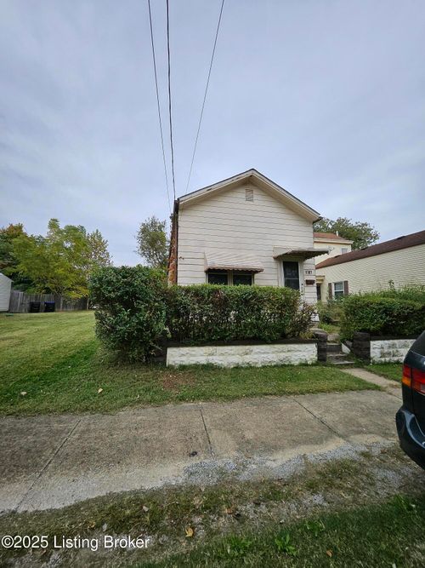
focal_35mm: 13
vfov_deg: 106.2
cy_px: 284
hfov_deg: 89.9
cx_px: 212
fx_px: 213
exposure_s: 1/1000
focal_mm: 1.74
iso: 40
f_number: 2.2
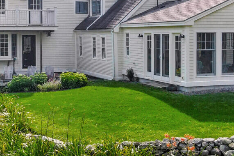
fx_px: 455
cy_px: 31
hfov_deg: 28.7
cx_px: 85
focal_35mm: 70
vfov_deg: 19.2
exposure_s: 1/640
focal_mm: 4.5
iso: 200
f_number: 2.8
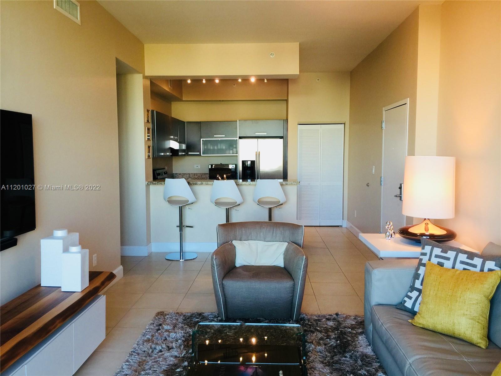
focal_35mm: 29
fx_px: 420
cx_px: 250
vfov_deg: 48.2
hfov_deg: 61.7
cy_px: 188
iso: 40
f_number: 2.2
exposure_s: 1/30
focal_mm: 4.15
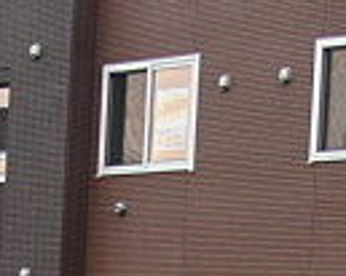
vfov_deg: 8.0
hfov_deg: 10.8
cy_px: 640
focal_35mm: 179
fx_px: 1832
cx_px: 247
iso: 100
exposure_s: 1/250
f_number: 3.6
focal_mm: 6.42
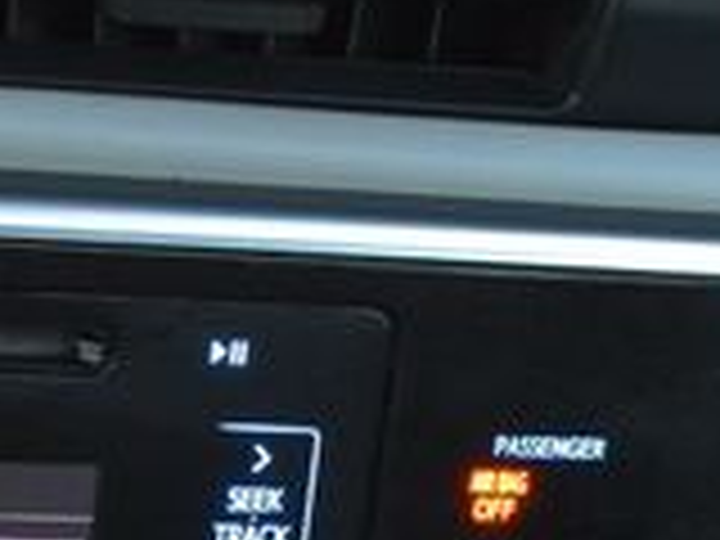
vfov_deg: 10.6
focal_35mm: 138
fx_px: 2870
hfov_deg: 14.1
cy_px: 644
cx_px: -14
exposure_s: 1/15
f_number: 6.3
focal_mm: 24
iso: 1600
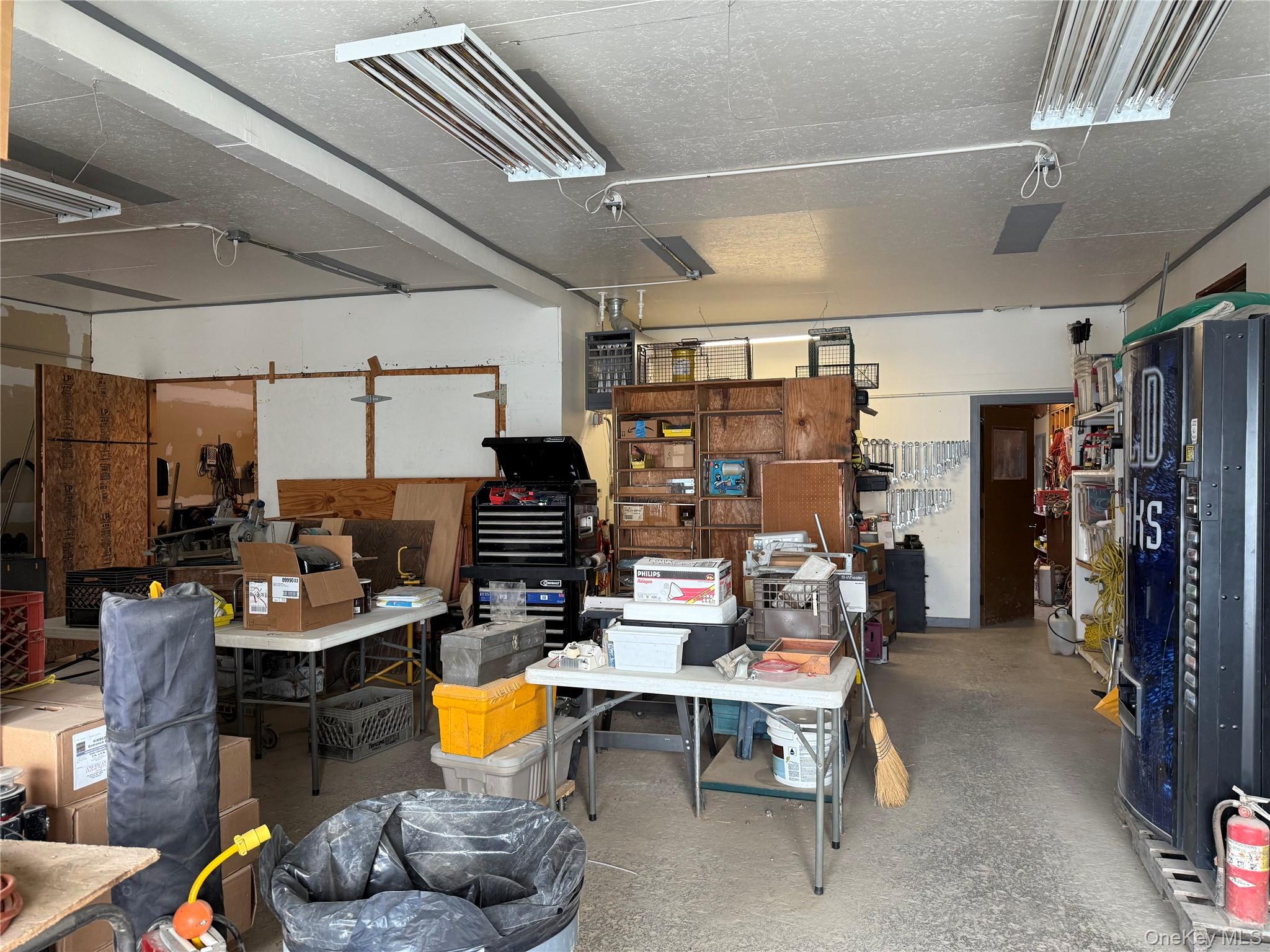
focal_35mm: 24
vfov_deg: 56.8
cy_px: 476
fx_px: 881
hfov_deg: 71.6
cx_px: 635
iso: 200
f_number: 1.78
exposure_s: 1/84
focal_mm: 6.76
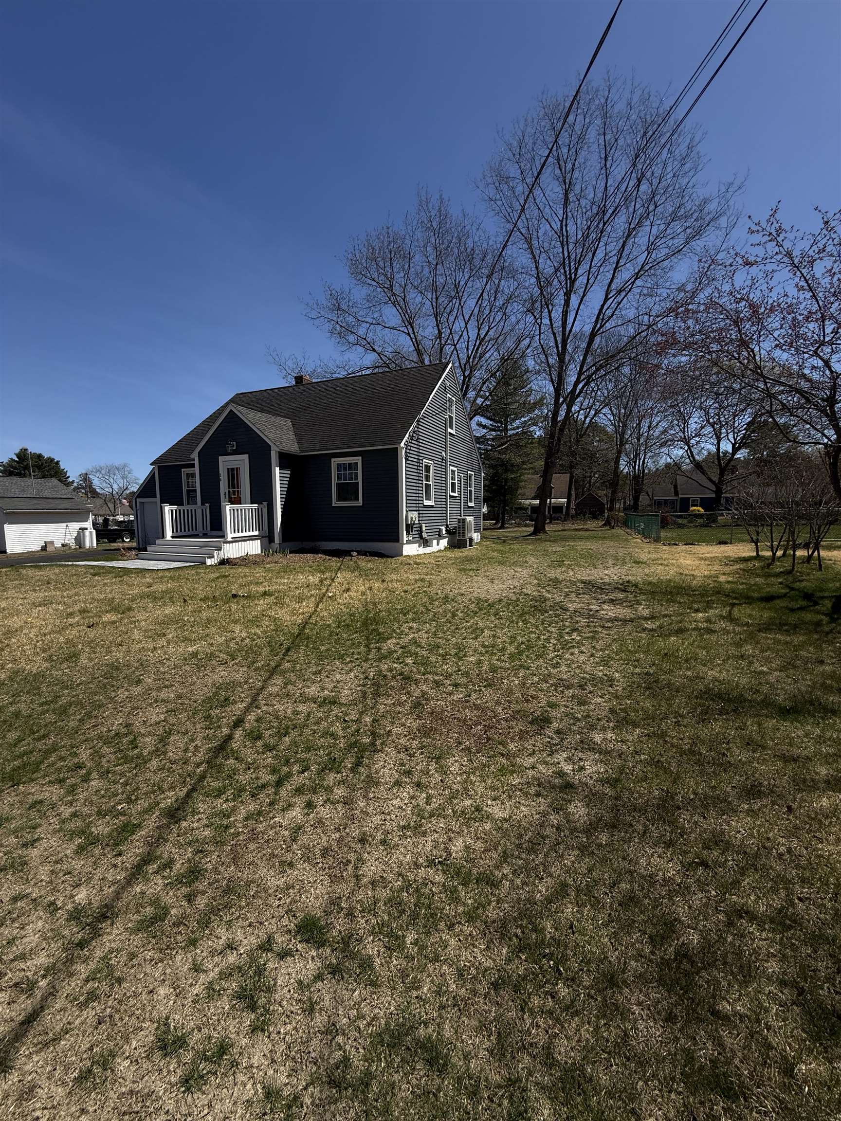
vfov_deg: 102.1
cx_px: 420
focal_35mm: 14
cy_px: 560
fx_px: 454
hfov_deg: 85.7
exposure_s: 1/3289
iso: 50
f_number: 2.2
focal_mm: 2.22
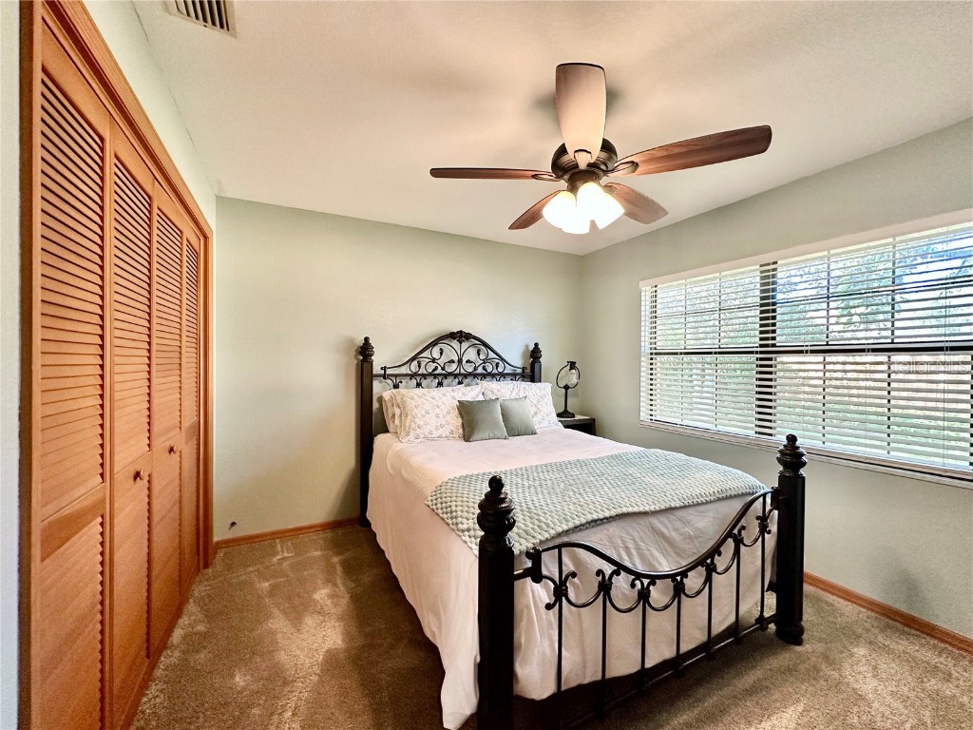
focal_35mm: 14
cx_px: 486
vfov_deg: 85.7
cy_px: 365
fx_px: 394
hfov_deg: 102.1
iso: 250
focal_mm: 2.22
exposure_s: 1/60
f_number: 2.2
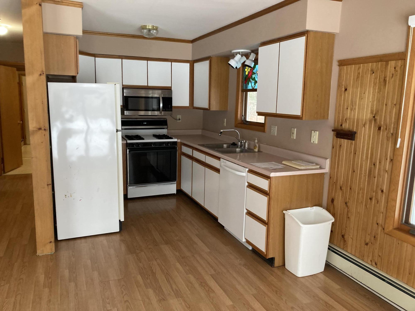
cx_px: 208
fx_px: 336
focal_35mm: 28
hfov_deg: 63.4
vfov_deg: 49.7
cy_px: 156
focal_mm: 3.99
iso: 160
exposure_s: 1/60
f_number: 1.8
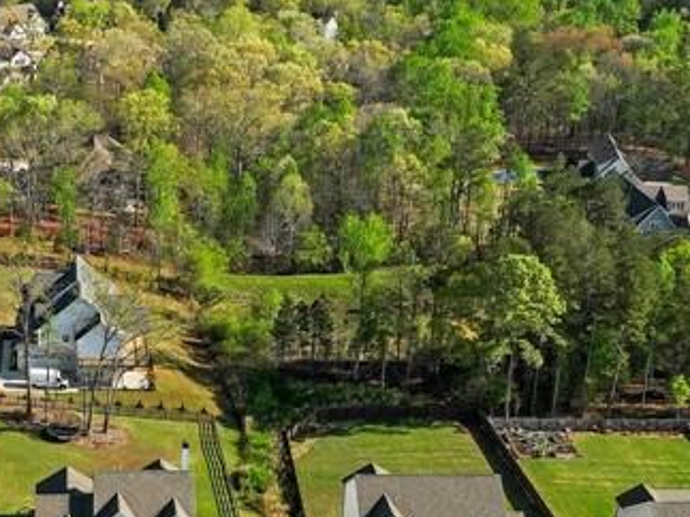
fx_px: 1514
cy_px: 339
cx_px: 109
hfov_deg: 25.1
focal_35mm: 76
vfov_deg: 19.3
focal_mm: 12.29
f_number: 8
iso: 100
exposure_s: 1/400
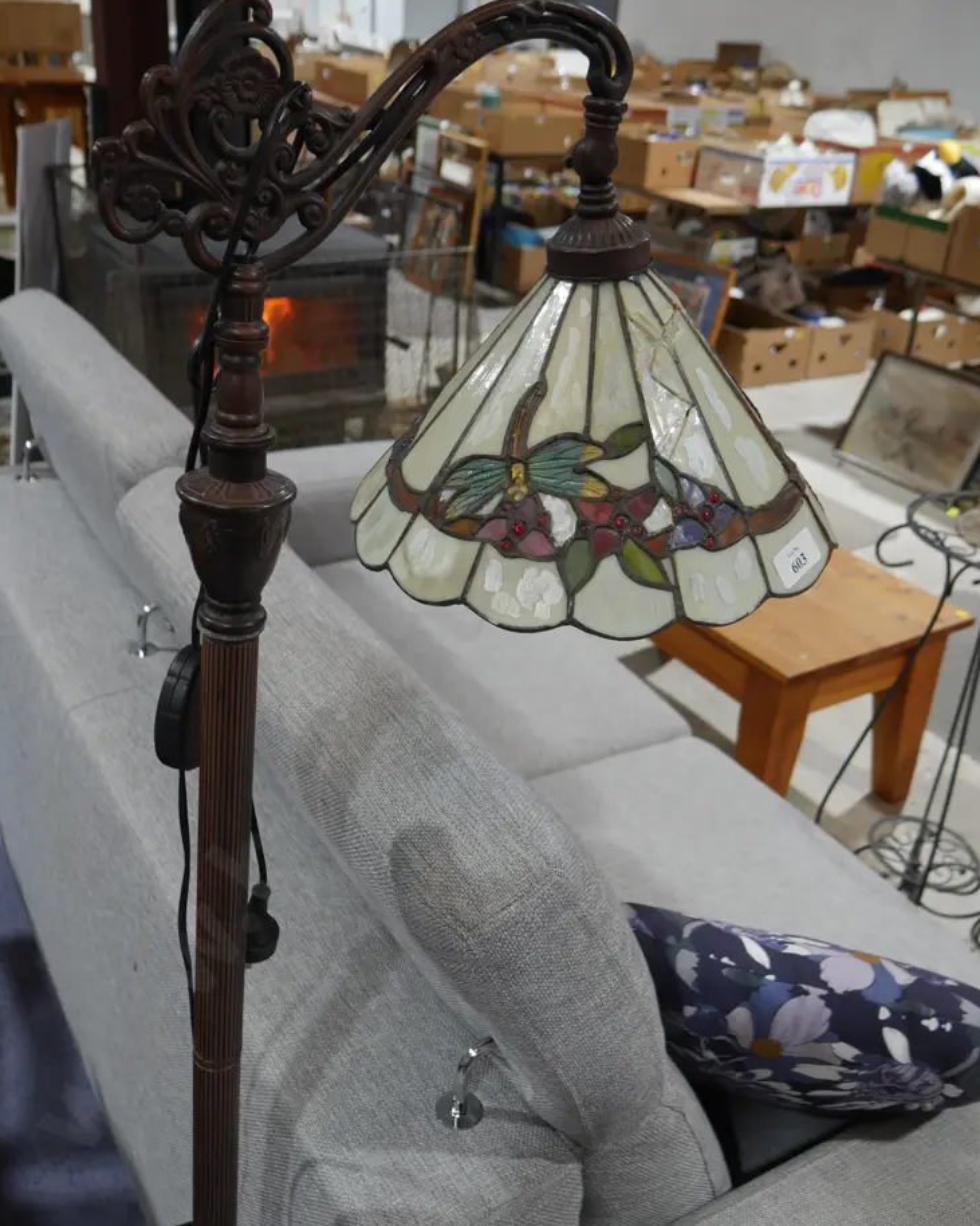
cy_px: 596
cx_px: 469
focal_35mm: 35
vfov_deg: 51.5
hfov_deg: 42.2
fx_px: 1269
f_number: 3.6
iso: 400
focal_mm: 16
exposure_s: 1/60
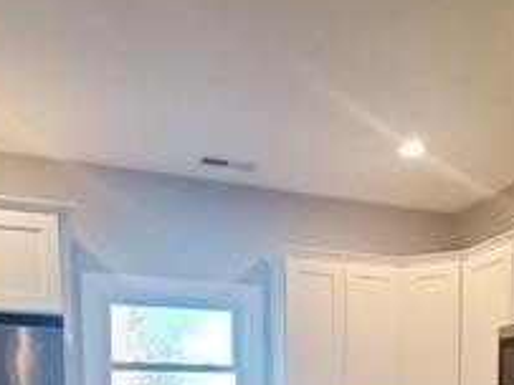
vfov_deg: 30.2
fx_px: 608
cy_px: 456
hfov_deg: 45.3
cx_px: 329
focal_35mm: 41
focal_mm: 1.8
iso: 250
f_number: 2.2
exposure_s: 1/59.2
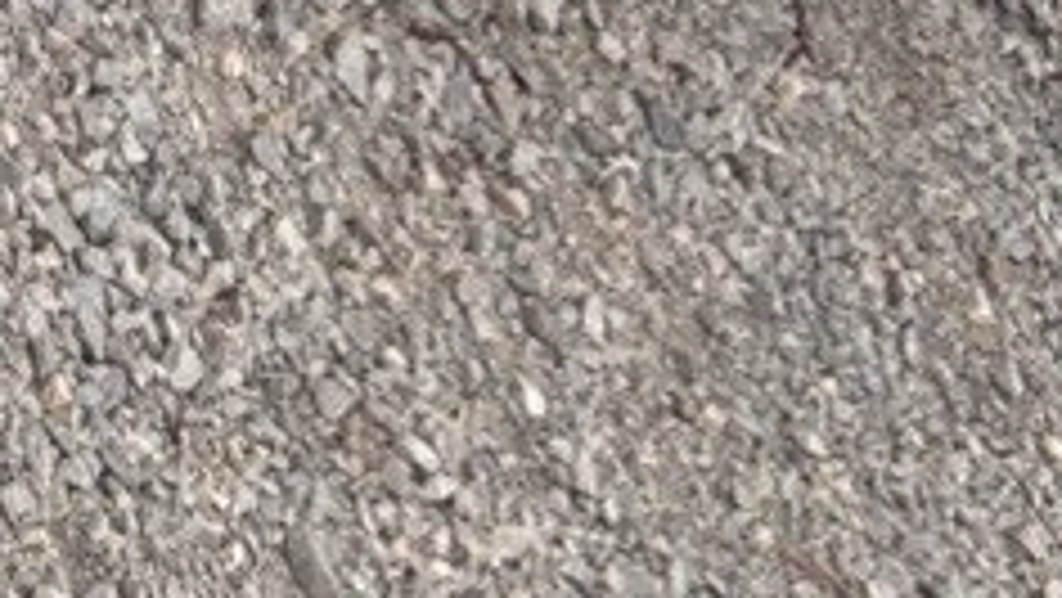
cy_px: -1942
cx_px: -90
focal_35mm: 160
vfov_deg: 6.1
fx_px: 4508
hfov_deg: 13.2
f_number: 1.6
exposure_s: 1/376
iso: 50
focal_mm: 5.96
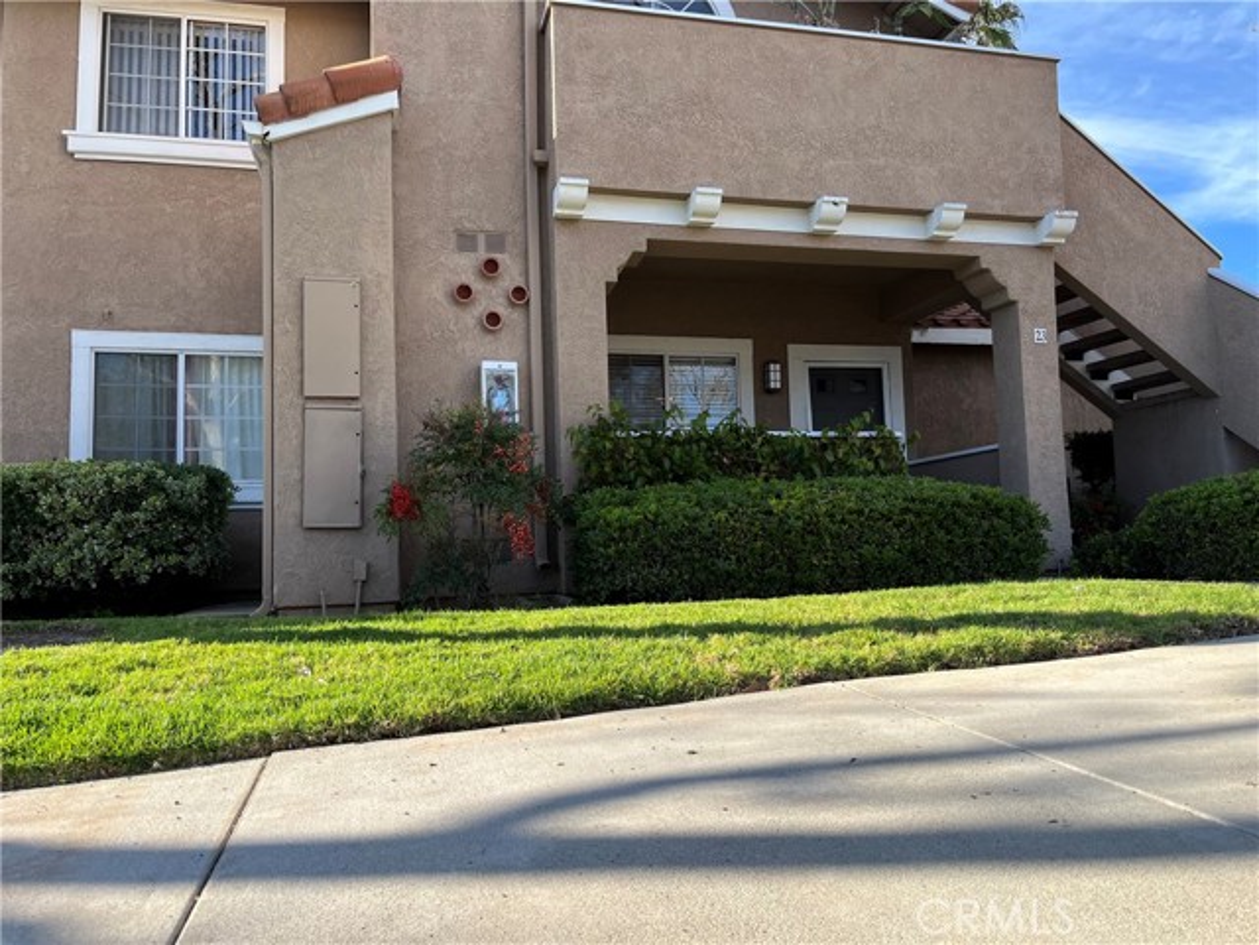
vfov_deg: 53.1
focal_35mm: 26
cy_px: 472
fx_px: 946
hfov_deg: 67.3
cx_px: 630
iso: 50
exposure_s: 1/1066
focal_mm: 5.1
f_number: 1.6
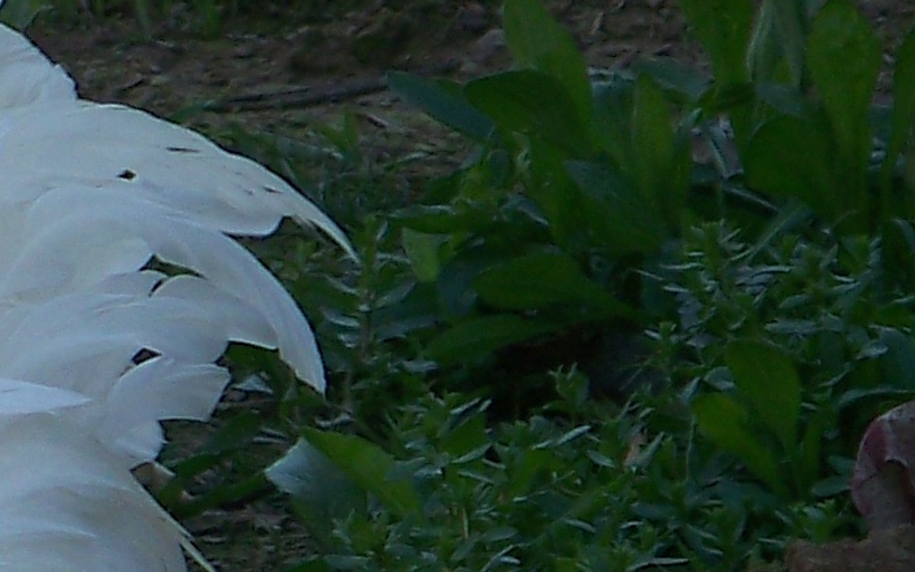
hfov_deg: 1.9
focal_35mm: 1081
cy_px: 617
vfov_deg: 1.2
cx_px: -269
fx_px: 26963
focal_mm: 37.4
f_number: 3.6
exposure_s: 1/400
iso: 64
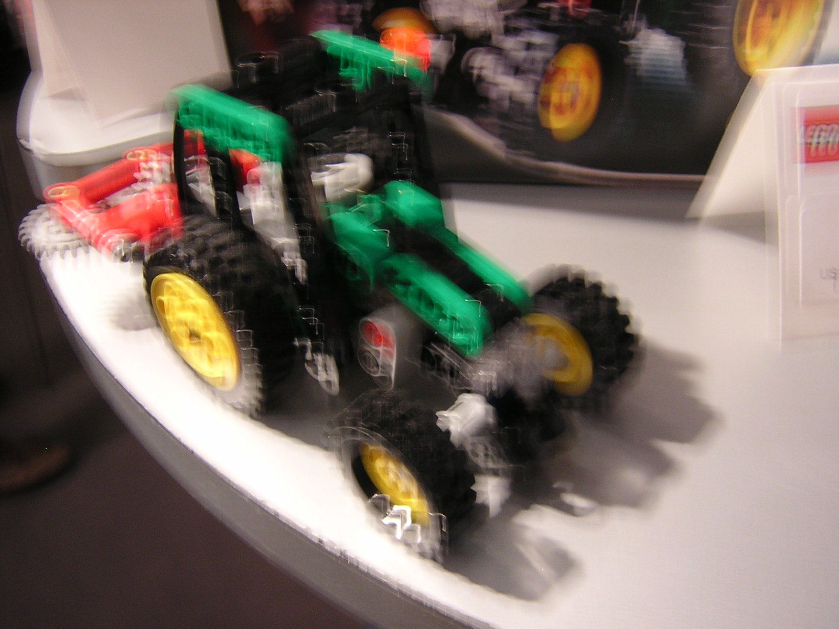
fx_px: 873
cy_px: 314
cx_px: 420
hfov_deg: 51.4
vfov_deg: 39.7
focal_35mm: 36
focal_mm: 4.7
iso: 138
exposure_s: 1/4.6
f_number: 2.6
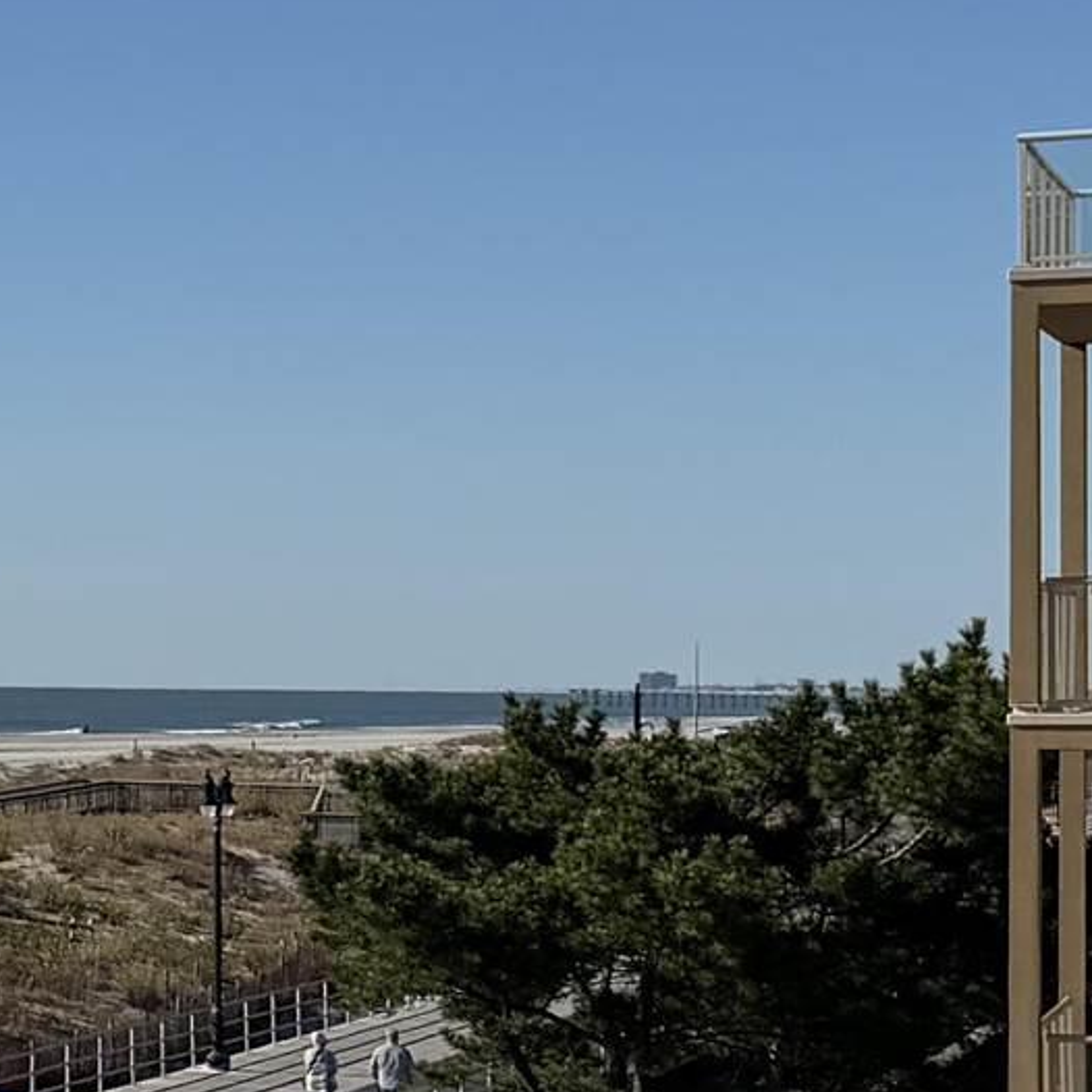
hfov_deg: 11.1
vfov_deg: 14.1
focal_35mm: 124
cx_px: -1760
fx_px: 4426
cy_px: 583
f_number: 1.78
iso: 80
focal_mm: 6.76
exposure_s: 1/8130
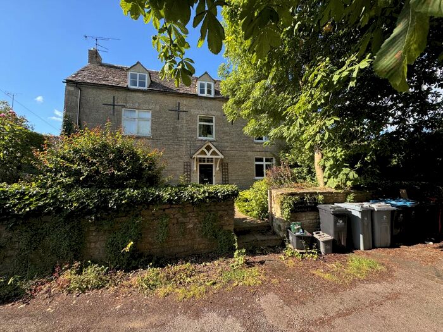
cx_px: 222
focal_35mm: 14
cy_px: 166
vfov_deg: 85.7
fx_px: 179
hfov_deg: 102.1
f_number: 2.2
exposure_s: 1/328
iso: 40
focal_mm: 2.22
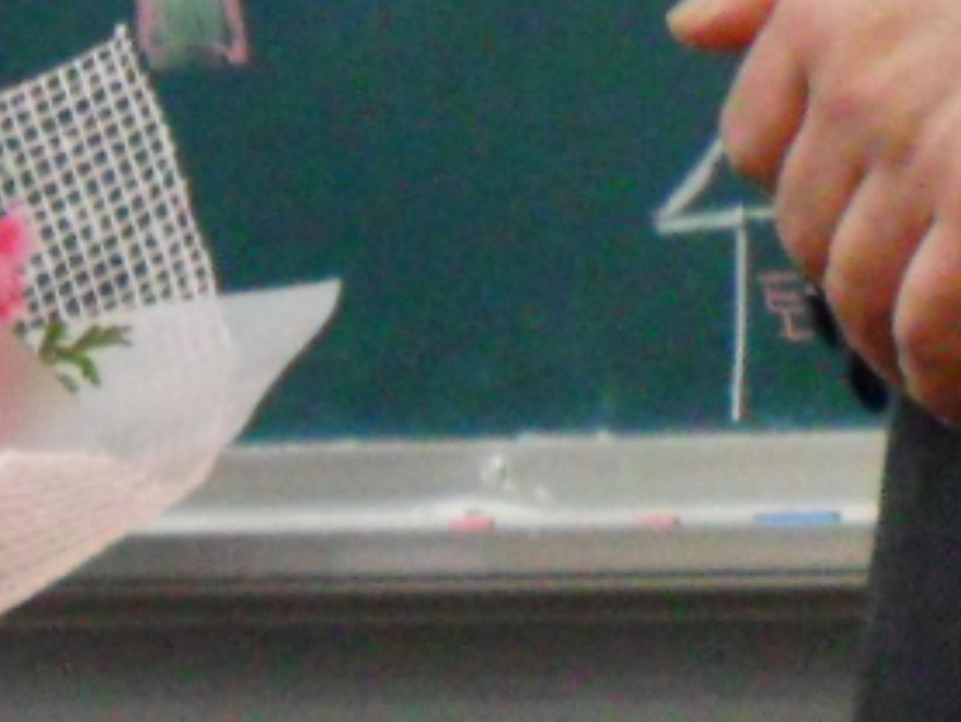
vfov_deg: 5.7
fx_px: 7193
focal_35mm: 259
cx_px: -420
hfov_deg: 7.5
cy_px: -451
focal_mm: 6.3
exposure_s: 1/45
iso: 200
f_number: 3
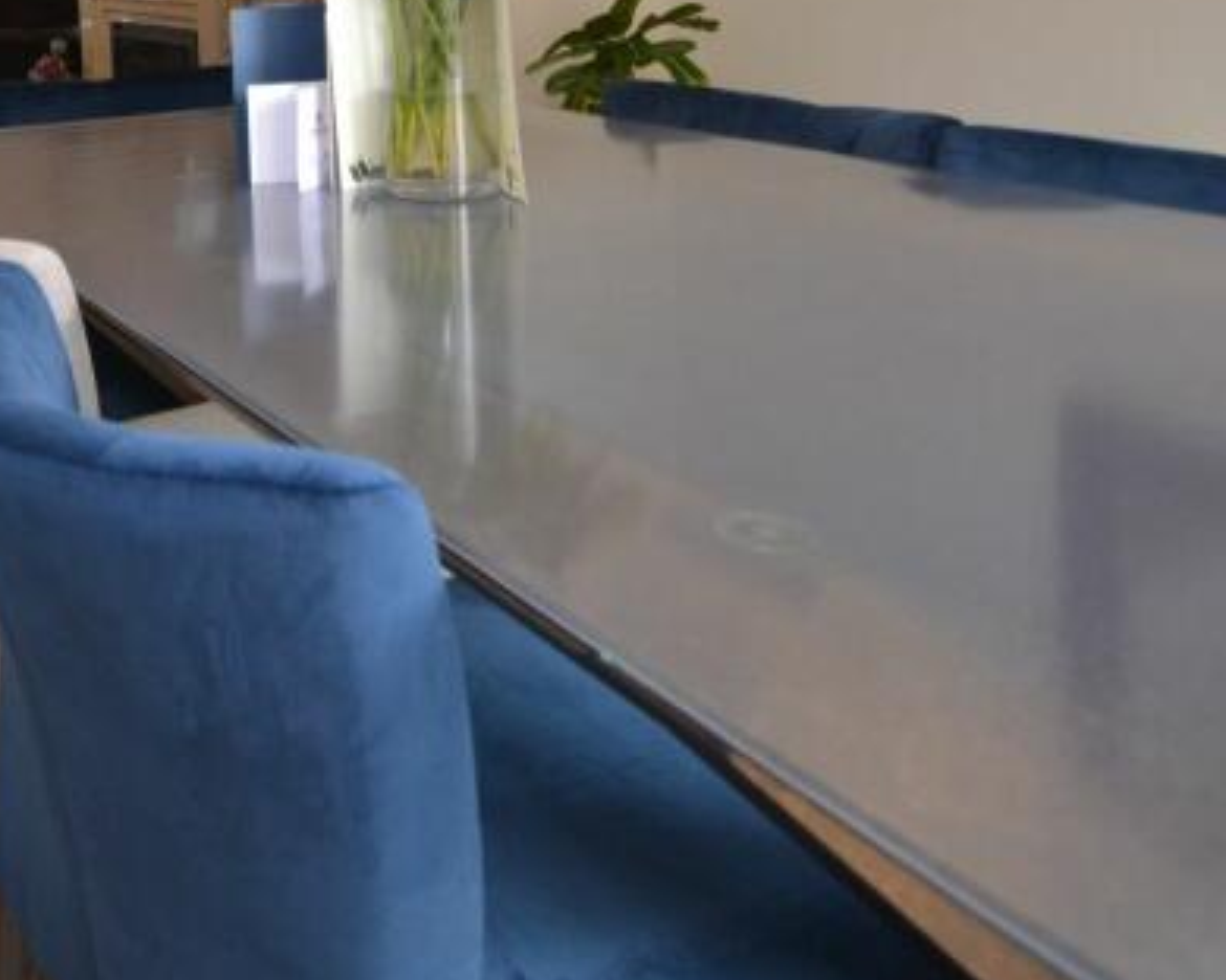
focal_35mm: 37
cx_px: 72
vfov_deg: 35.7
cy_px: -30
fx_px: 1343
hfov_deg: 43.8
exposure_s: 1/60
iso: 450
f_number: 3.5
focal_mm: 10
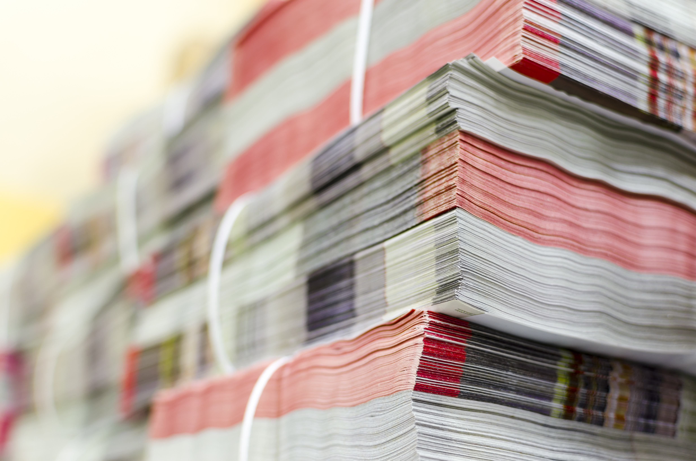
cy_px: 230
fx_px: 1013
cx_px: 348
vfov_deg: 25.6
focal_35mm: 52
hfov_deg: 37.9
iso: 160
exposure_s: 1/10
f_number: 2.8
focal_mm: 35
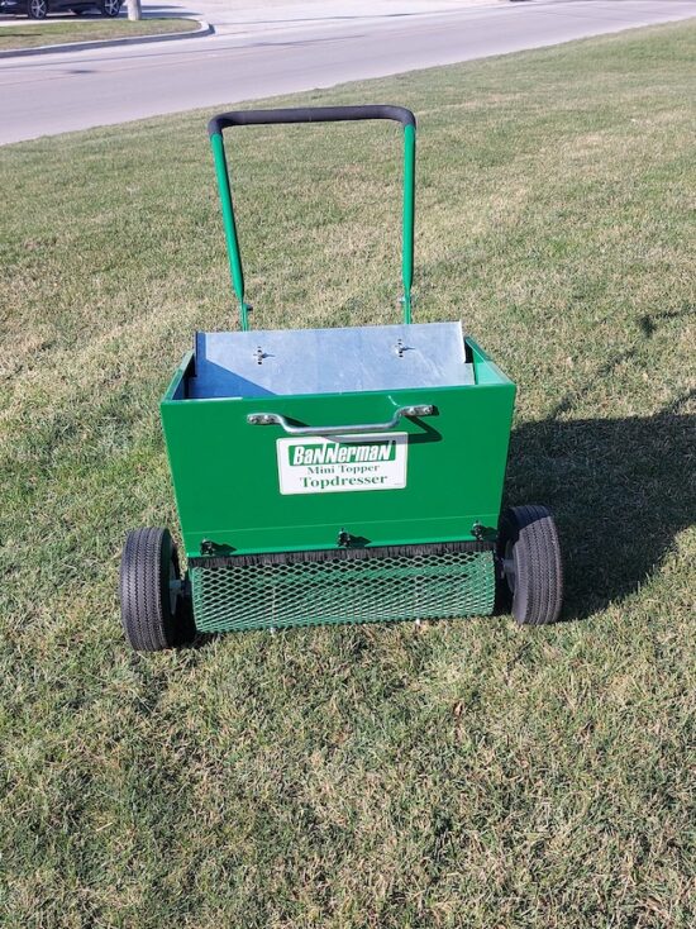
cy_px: 464
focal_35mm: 24
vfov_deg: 71.6
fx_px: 644
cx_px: 348
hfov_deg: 56.8
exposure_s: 1/660
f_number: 1.8
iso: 32
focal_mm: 5.23
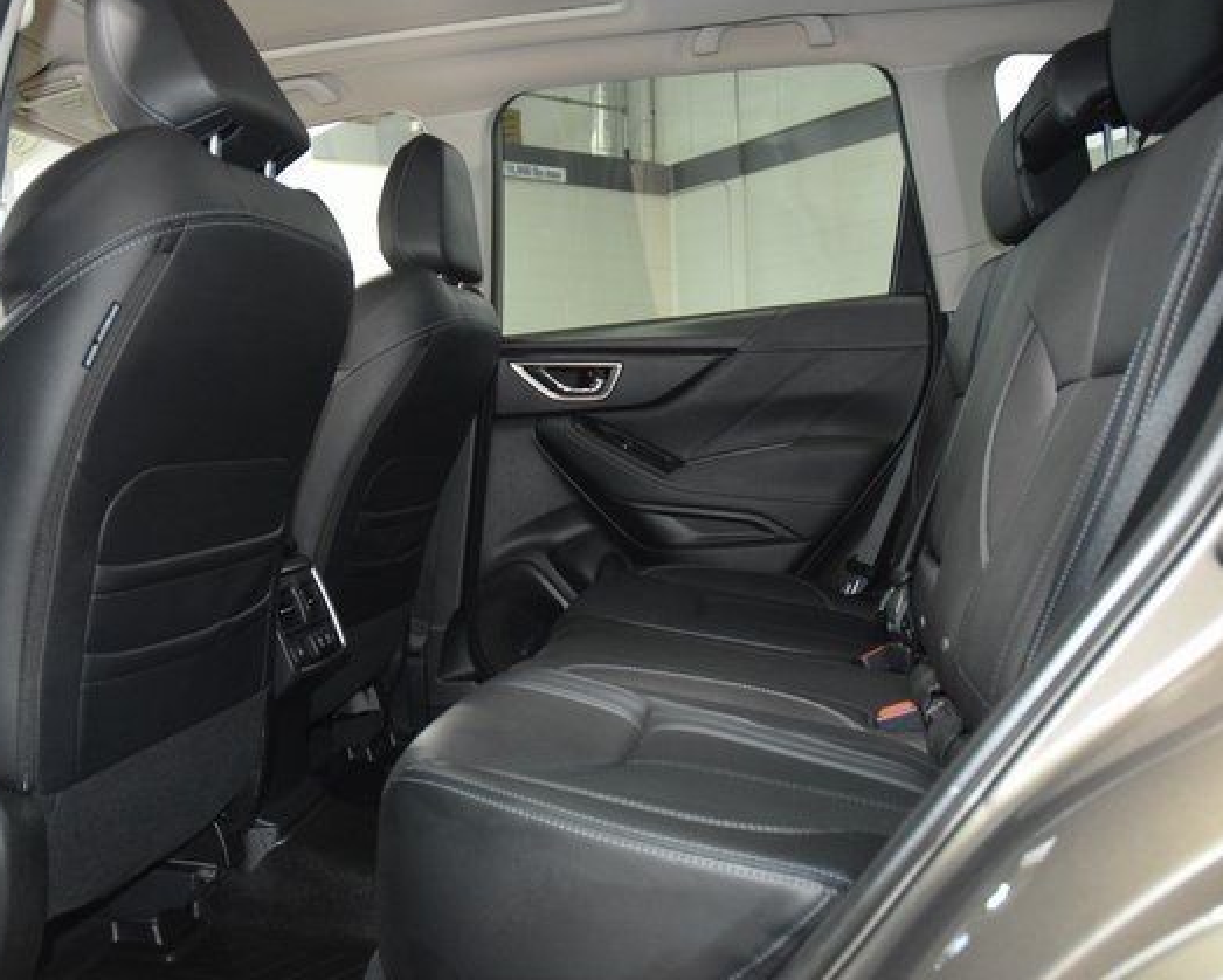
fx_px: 1123
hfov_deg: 56.7
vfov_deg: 47.1
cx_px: 493
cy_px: 488
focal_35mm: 31
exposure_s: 1/50
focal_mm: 18
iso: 3200
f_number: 3.5
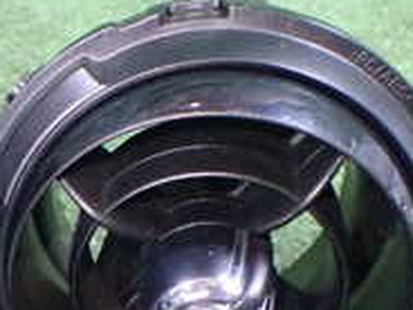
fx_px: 1169
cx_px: -52
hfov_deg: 19.1
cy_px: 337
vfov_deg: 14.7
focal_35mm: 98
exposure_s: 1/30
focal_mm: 5.4
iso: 800
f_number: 2.3
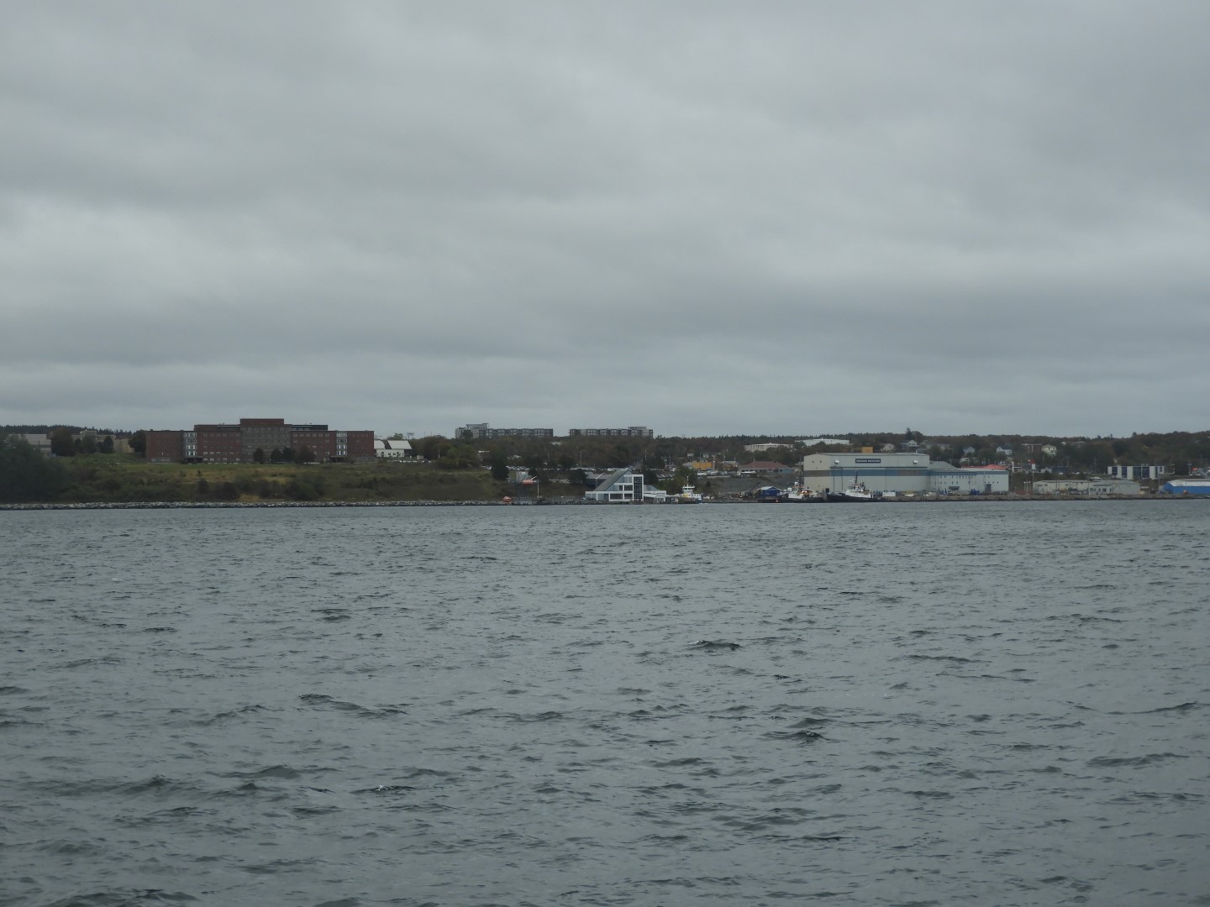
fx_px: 2971
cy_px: 454
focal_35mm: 85
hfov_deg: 23.0
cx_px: 605
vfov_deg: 17.4
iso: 100
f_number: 4.5
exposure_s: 1/250
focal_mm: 15.2
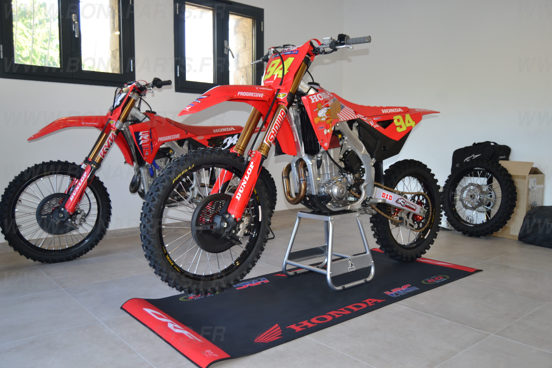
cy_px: 184
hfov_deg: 64.6
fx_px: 437
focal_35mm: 28
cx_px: 276
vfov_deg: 45.7
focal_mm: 19
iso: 400
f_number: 4
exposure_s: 1/125
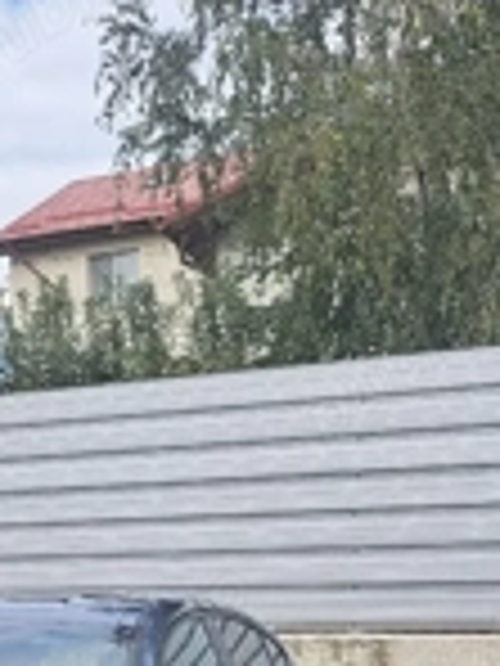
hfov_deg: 20.5
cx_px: -158
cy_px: 734
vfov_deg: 27.3
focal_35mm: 65
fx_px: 1252
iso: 50
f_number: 1.8
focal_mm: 5.23
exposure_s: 1/667
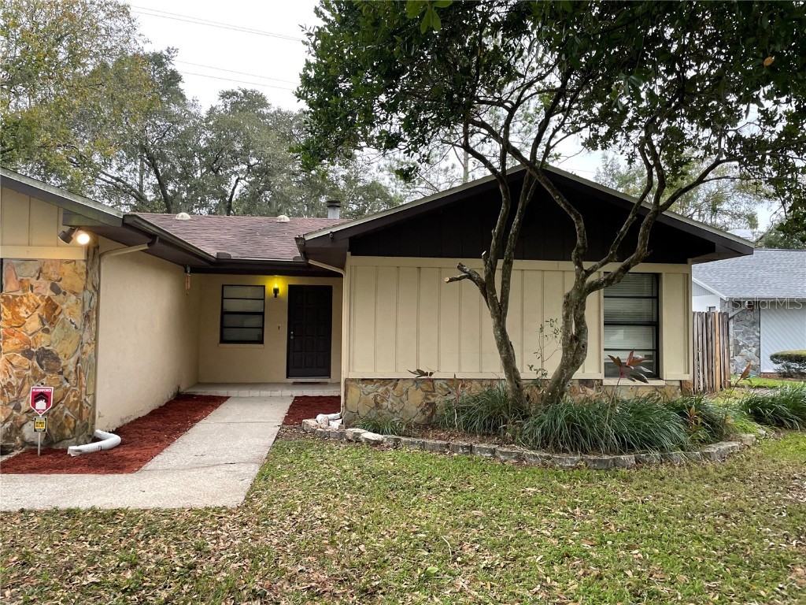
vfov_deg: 53.1
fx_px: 605
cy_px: 302
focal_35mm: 26
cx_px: 403
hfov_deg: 67.3
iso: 125
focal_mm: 4.2
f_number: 1.6
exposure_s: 1/104
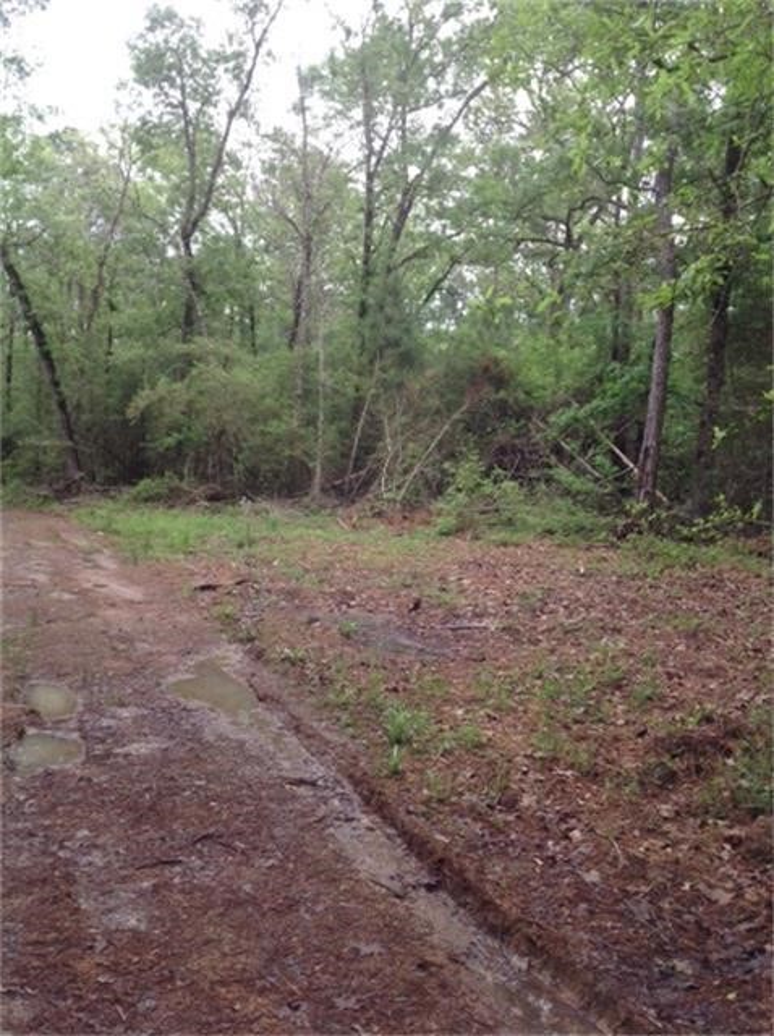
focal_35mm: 35
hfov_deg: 40.6
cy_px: 518
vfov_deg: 52.7
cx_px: 387
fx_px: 1046
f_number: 2.4
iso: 50
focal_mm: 4.28
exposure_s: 1/121
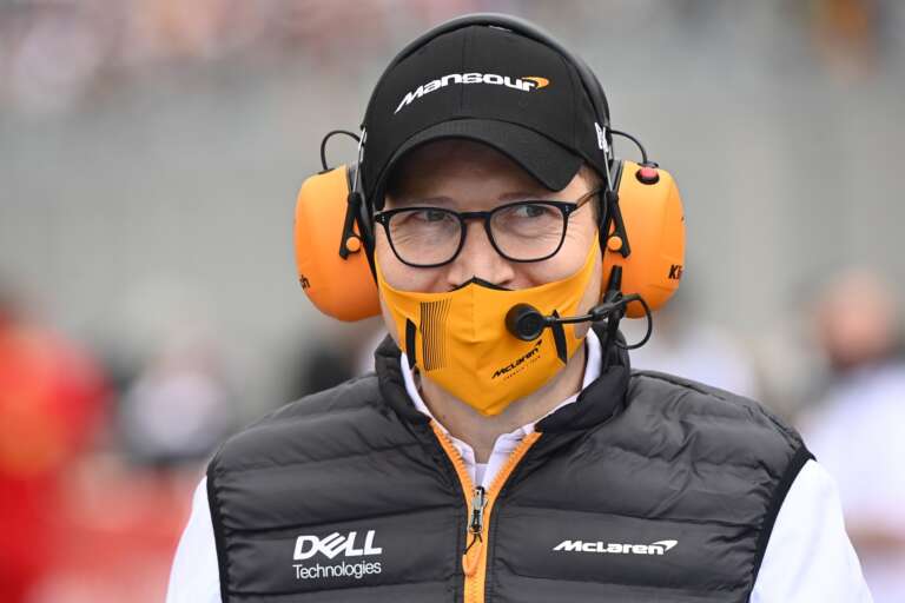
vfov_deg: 3.1
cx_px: 452
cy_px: 302
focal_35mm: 440
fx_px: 11060
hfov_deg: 4.7
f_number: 7.1
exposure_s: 1/640
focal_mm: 440
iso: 1000
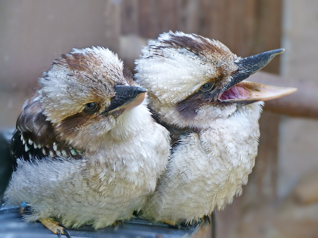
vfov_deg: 7.6
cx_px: 159
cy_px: 119
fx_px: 1791
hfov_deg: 10.1
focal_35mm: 195
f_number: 2.8
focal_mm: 35.1
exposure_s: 1/80
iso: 160
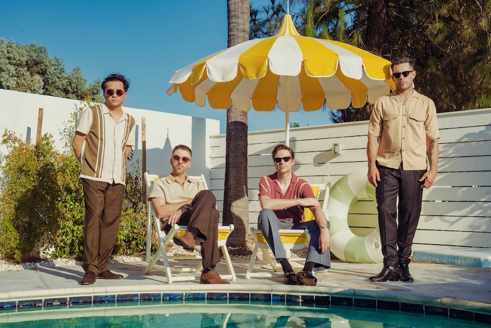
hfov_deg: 41.1
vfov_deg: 28.1
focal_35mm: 48
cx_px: 246
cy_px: 164
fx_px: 655
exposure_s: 1/400
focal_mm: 48
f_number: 8
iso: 125
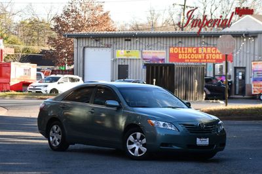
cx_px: 131
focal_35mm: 142
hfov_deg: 14.5
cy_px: 87
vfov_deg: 9.6
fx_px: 1033
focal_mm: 95
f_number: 5.6
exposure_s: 1/250
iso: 320
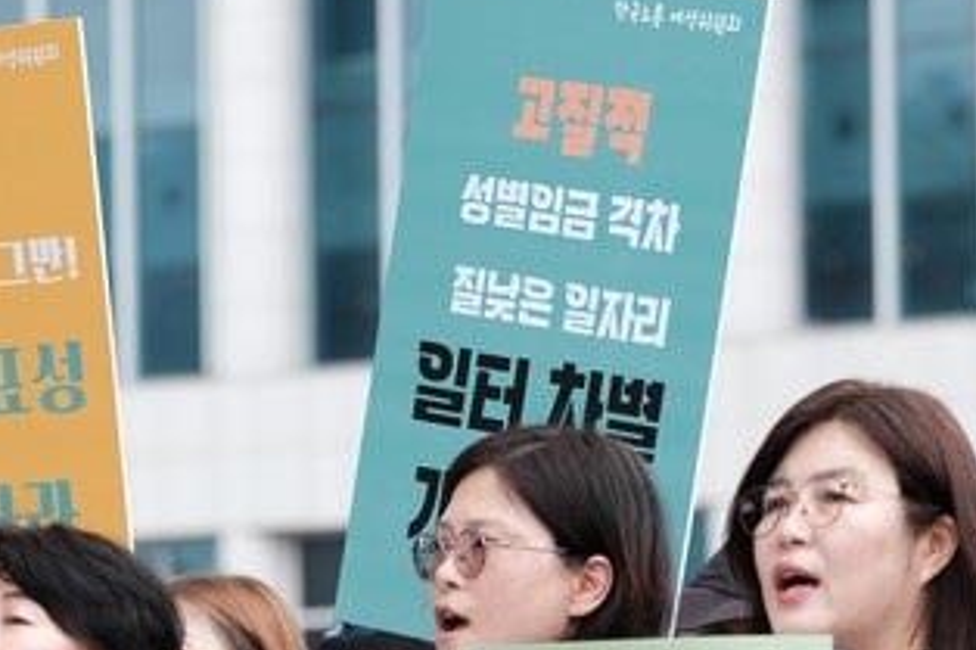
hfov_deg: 8.0
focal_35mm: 258
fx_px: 6991
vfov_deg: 5.3
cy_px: 578
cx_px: 572
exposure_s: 1/500
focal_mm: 90
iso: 400
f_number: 3.2
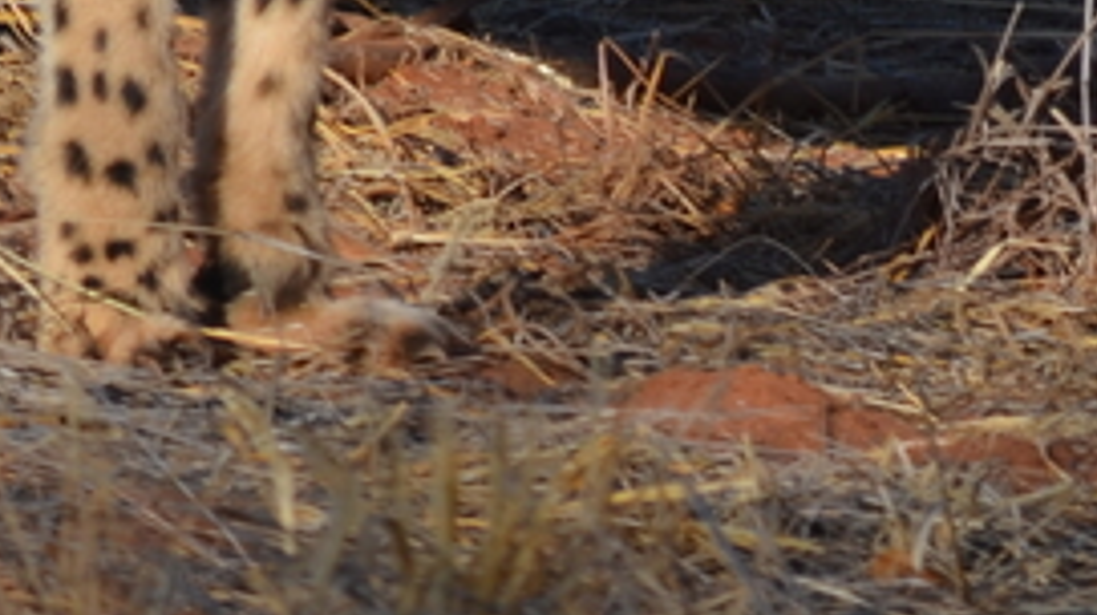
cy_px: -704
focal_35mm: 2222
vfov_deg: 0.5
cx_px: -397
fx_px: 64589
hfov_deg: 1.0
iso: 200
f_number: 6.3
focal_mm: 300
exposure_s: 1/640
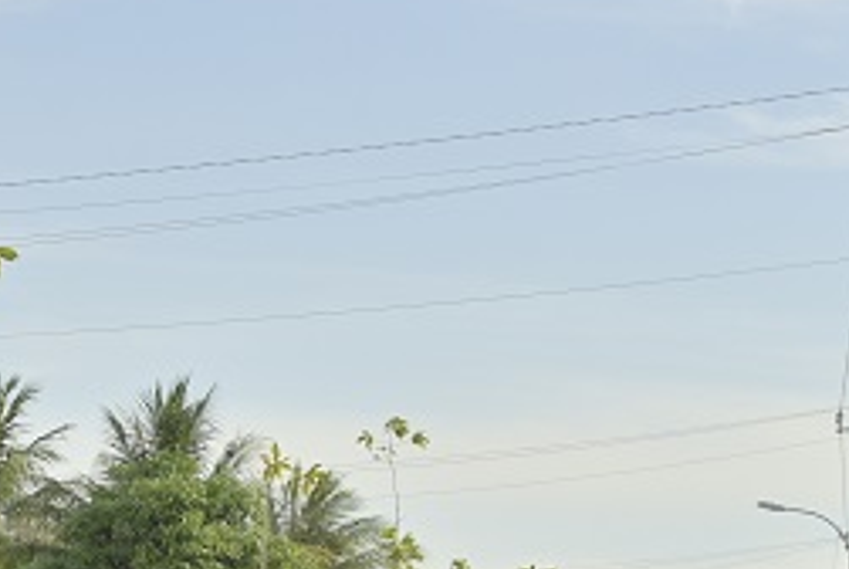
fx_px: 3211
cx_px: -129
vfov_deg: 9.9
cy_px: 803
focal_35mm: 136
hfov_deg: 14.6
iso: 100
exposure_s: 1/320
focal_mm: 38
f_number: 8
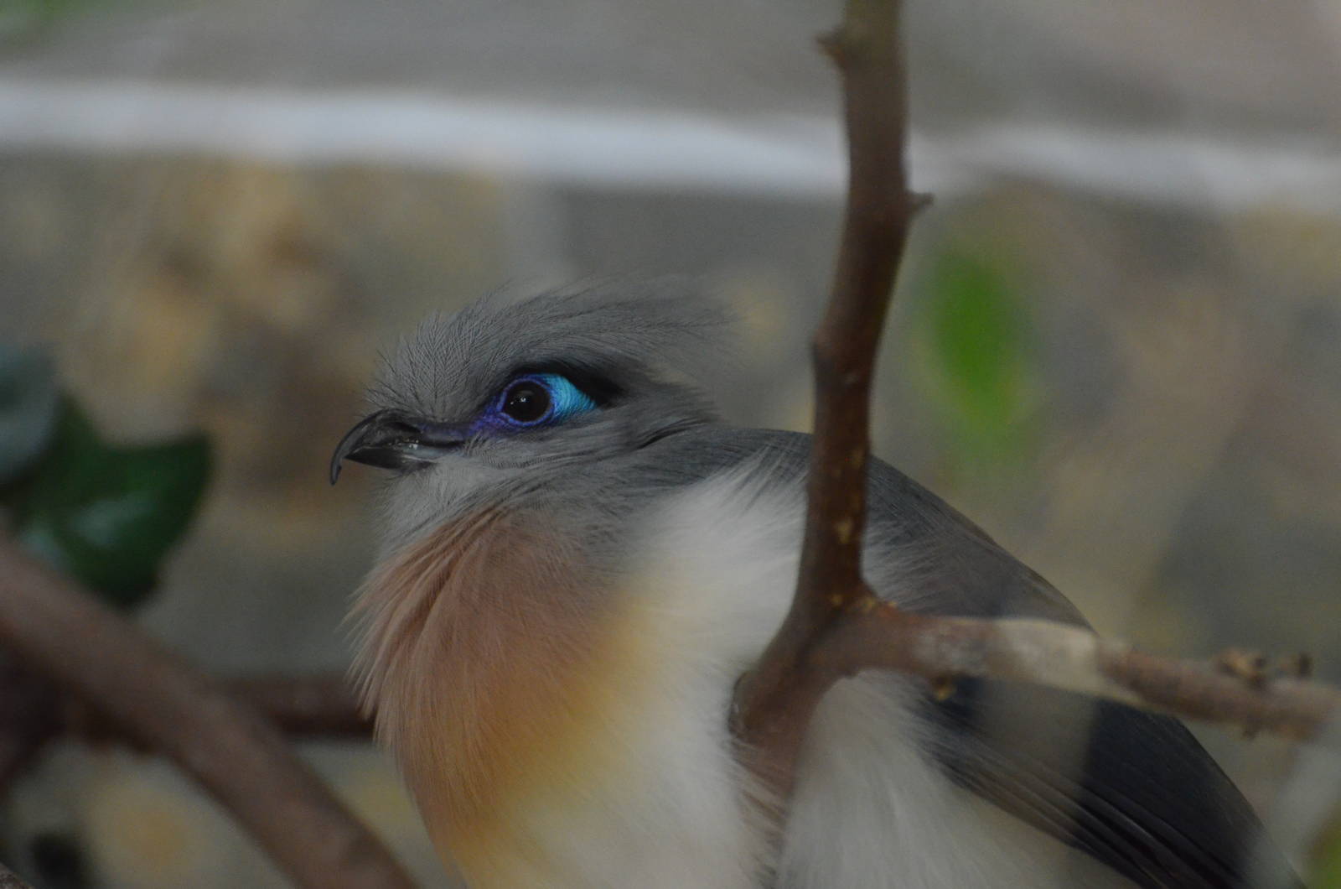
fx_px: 12826
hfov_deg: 6.0
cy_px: 444
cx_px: 670
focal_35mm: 345
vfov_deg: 4.0
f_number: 5.3
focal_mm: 230
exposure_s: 1/25
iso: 3200
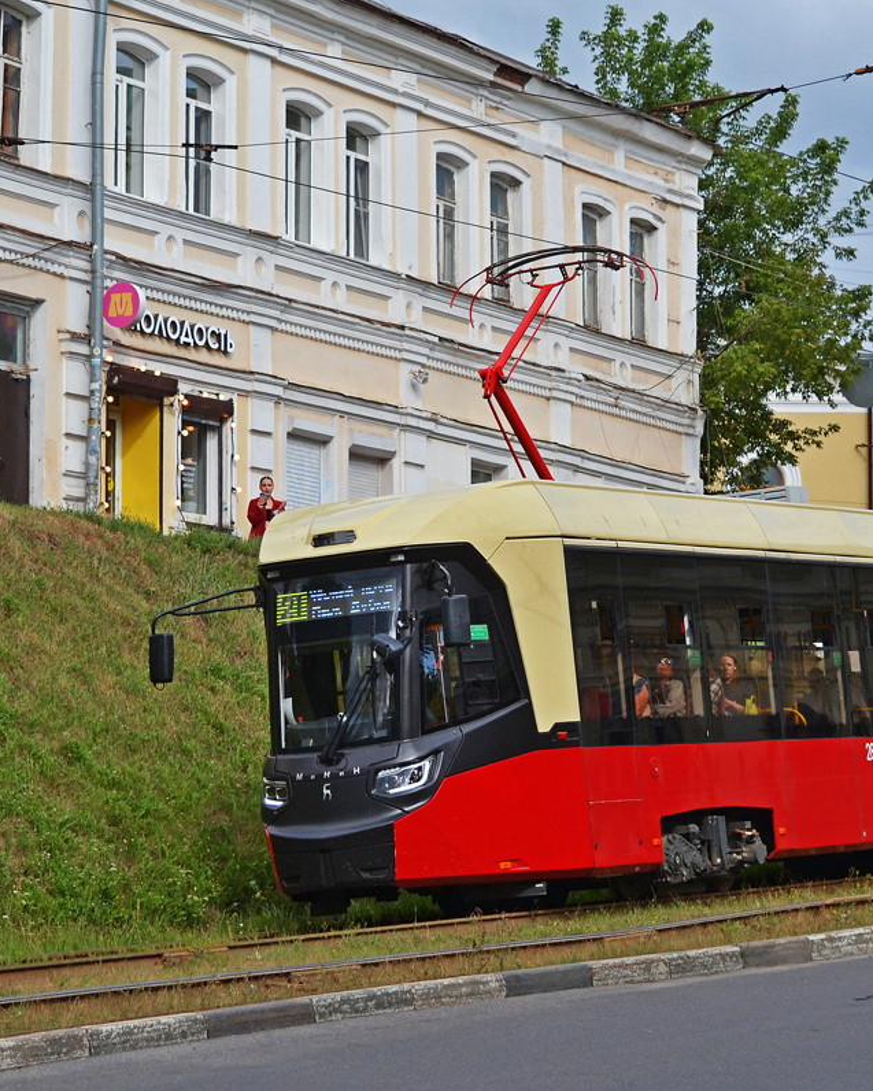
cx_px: 561
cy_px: 547
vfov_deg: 16.5
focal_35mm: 117
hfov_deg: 13.2
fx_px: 3769
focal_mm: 55
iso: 400
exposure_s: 1/1600
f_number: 6.3
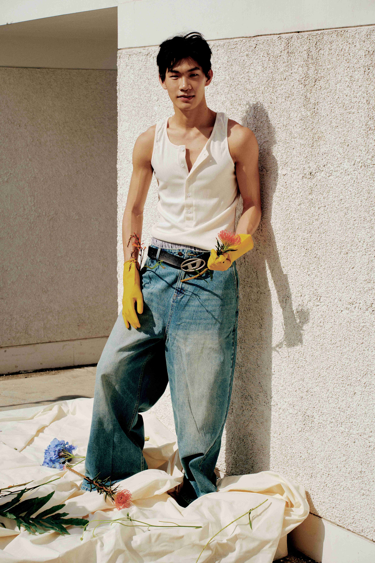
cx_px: 188
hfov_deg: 18.4
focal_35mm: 74
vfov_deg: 27.3
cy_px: 282
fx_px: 1156
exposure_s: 1/160
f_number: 8
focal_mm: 74
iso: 50
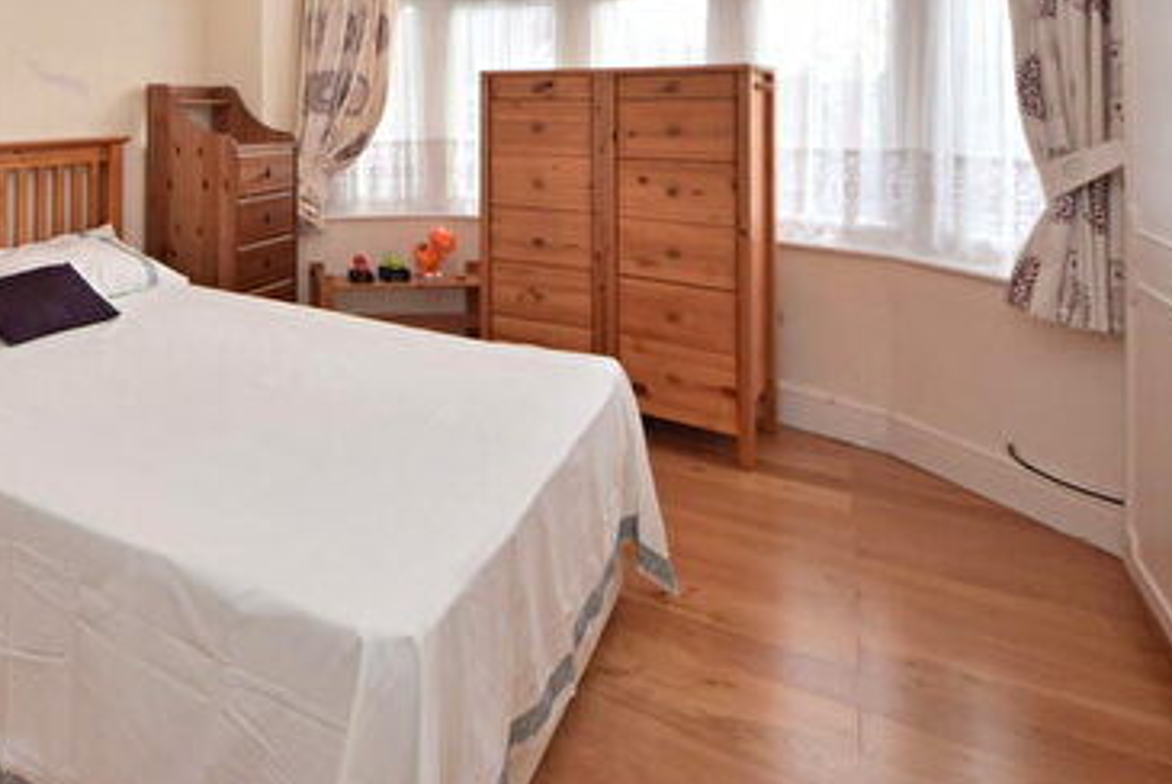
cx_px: 238
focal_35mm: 23
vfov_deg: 50.0
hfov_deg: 68.9
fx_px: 749
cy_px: 101
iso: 360
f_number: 5.6
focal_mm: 8
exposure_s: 1/125
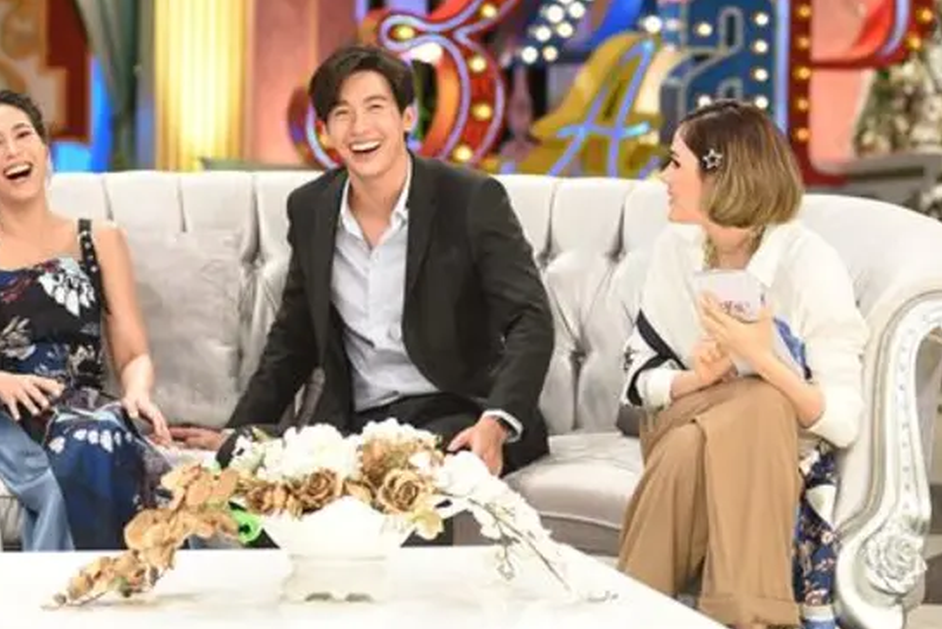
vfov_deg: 9.6
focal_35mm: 143
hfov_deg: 14.3
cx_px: 318
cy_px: 211
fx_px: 3744
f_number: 3.2
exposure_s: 1/250
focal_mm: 100
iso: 800
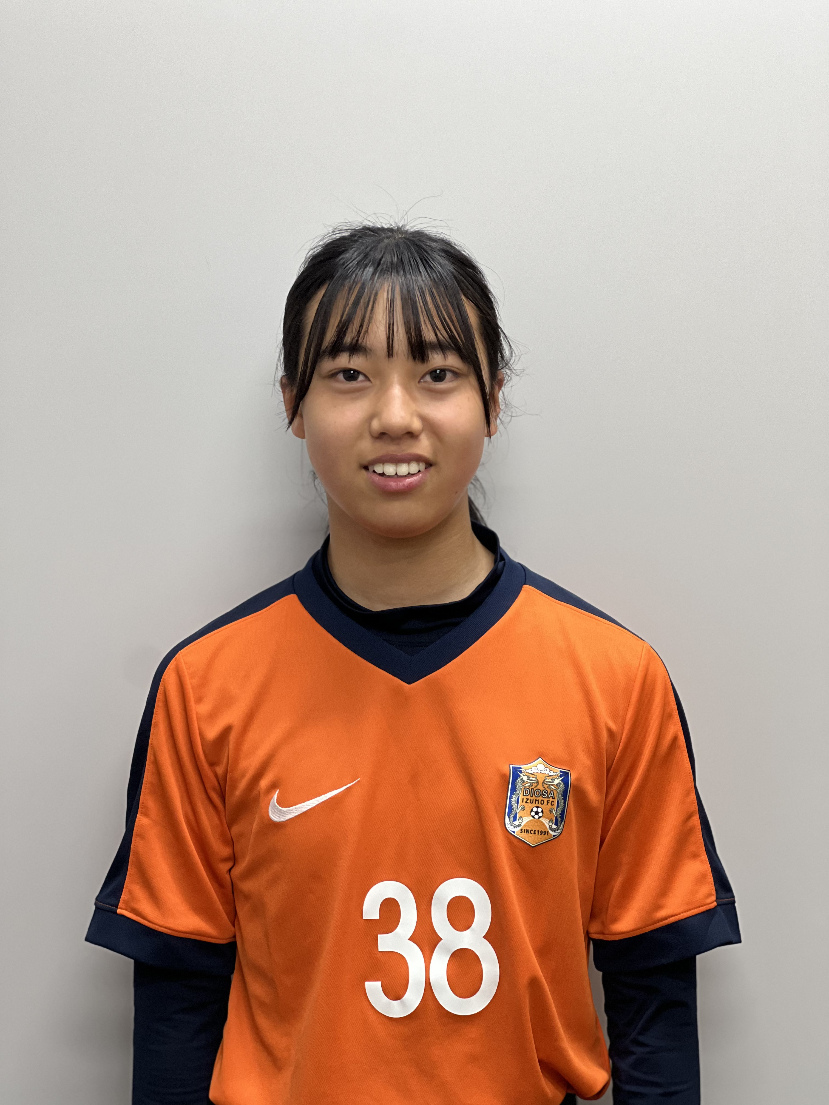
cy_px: 552
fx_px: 2459
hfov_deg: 19.1
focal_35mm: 77
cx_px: 414
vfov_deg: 25.3
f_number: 2.8
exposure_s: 1/40
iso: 160
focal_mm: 9
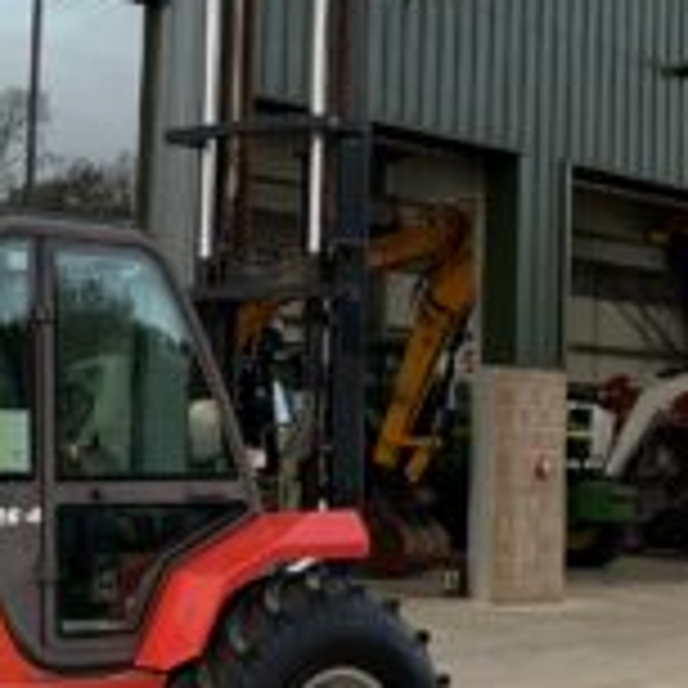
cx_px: 207
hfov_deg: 16.2
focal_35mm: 107
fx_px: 2406
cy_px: 157
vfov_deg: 16.2
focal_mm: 3
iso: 20
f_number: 1.8
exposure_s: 1/122
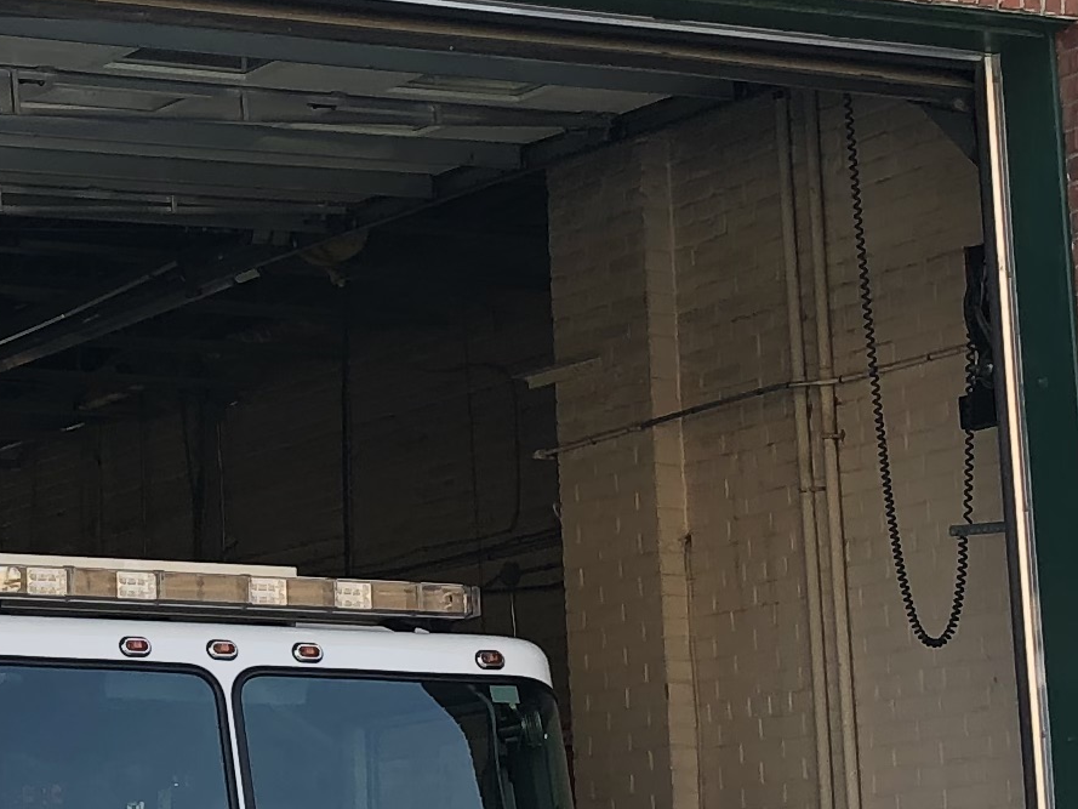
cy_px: 372
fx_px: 3956
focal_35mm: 127
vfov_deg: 11.7
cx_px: 59
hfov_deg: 15.3
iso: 20
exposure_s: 1/331
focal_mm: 3.99
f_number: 1.8
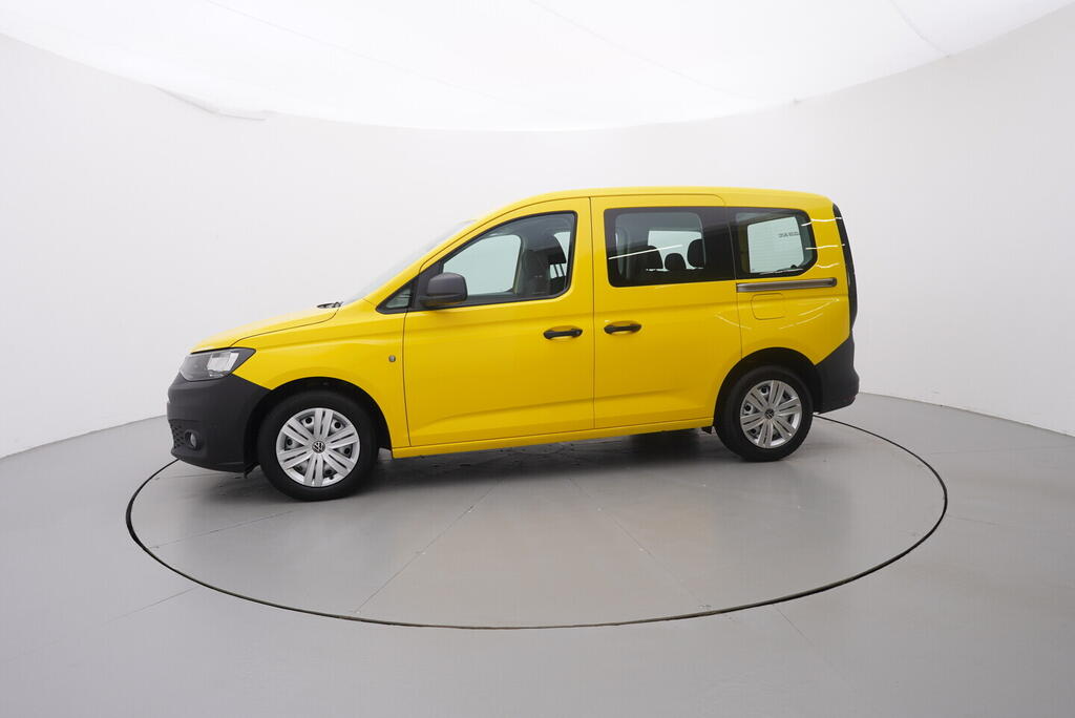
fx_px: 672
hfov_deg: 77.3
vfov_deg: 56.2
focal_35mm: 22
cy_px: 359
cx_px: 538
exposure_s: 1/80
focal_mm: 15
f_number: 5
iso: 200
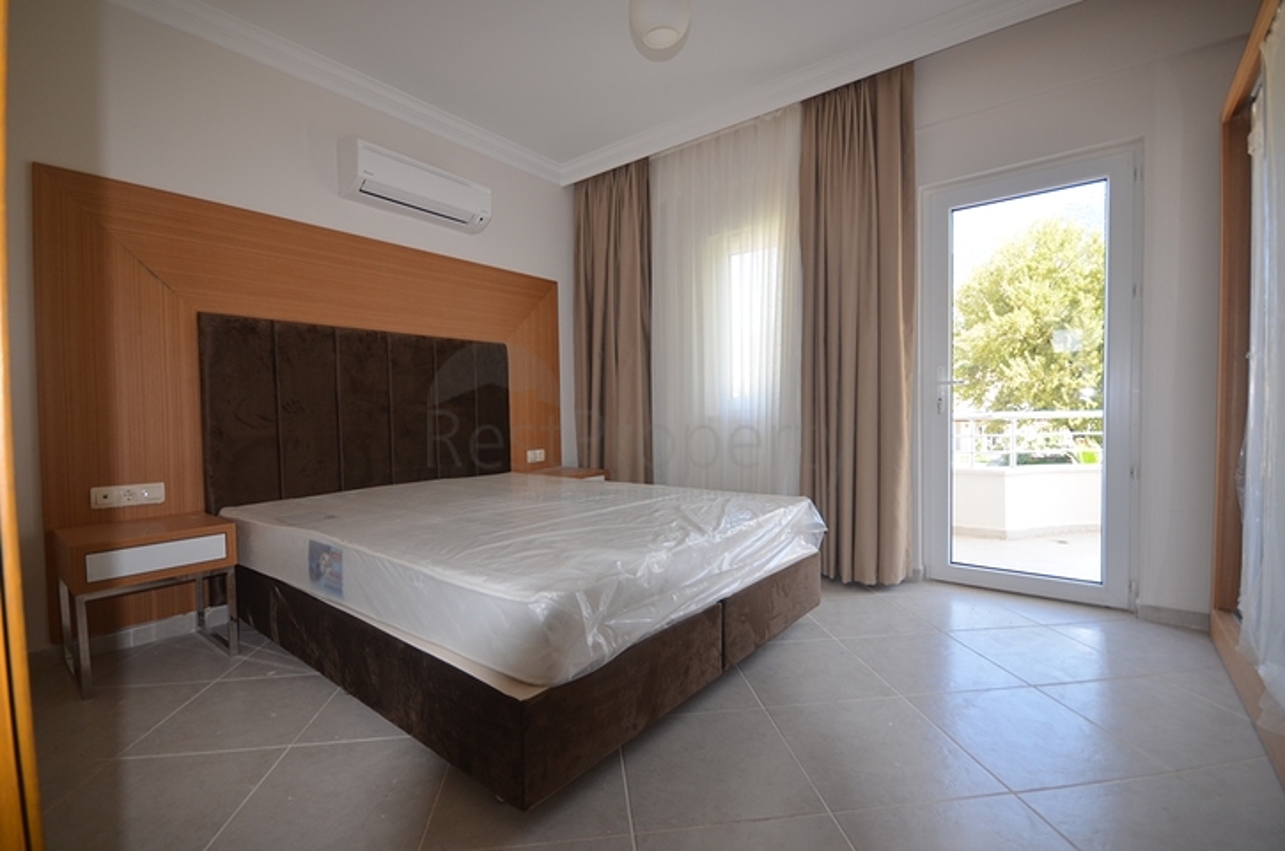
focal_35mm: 15
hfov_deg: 100.5
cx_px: 642
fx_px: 534
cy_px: 426
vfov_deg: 77.1
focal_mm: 10
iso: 200
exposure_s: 1/60
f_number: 5
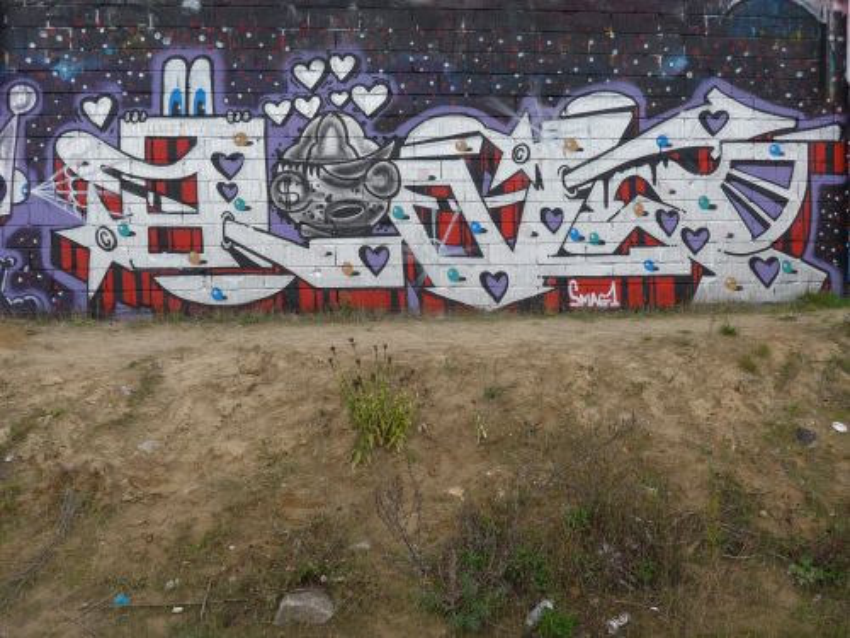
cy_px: 319
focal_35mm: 29
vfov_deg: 48.2
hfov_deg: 61.7
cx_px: 425
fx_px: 712
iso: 80
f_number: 2.8
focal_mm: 6
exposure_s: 1/200
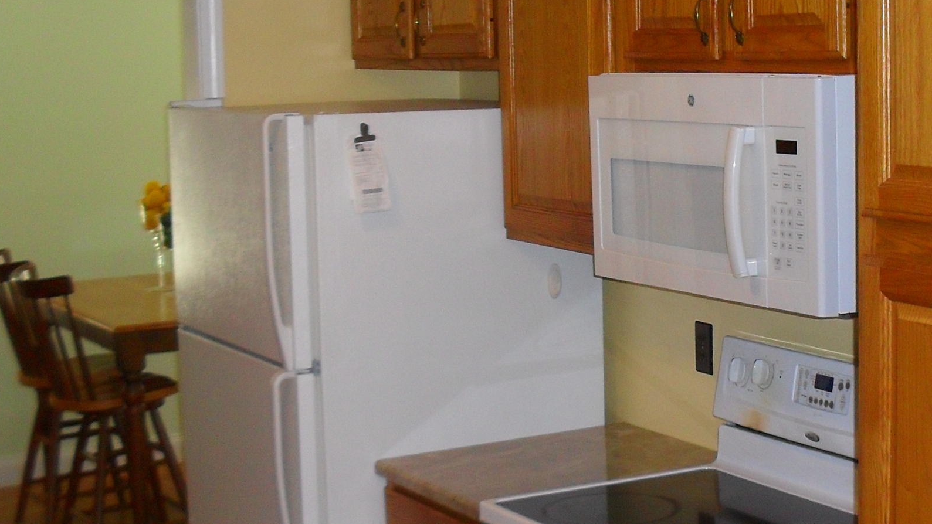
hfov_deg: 28.9
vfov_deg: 16.7
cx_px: 704
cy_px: 329
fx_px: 1779
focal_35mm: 72
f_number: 3.2
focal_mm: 6.3
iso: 200
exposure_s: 1/45
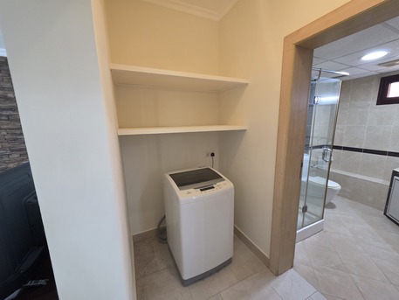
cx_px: 200
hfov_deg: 106.2
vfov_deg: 89.9
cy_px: 150
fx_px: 150
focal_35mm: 13
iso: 400
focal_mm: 2.2
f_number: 1.9
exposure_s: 1/50
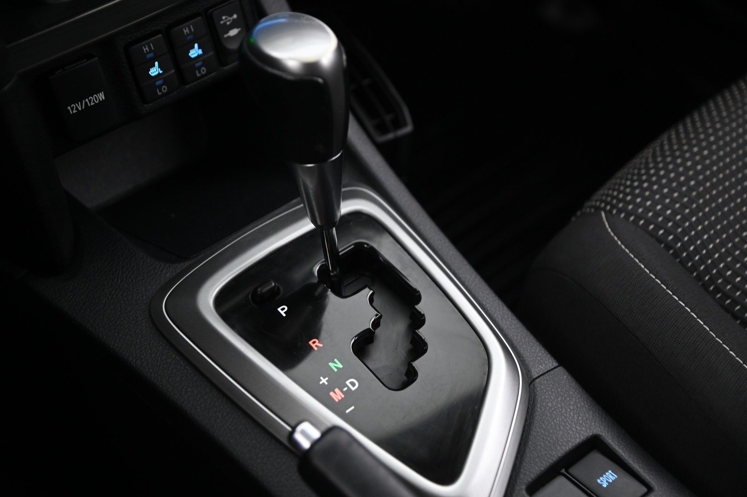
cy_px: 248
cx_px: 374
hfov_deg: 32.4
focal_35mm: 62
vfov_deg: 21.9
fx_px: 1285
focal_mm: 62
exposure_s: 1/13
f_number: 4
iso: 2000
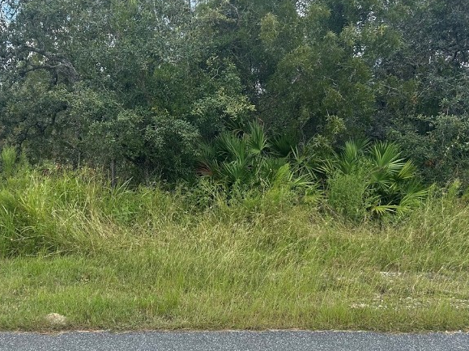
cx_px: 131
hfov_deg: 40.4
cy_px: 182
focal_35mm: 46
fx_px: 623
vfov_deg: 31.5
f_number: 1.5
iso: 50
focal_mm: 5.7
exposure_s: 1/1488
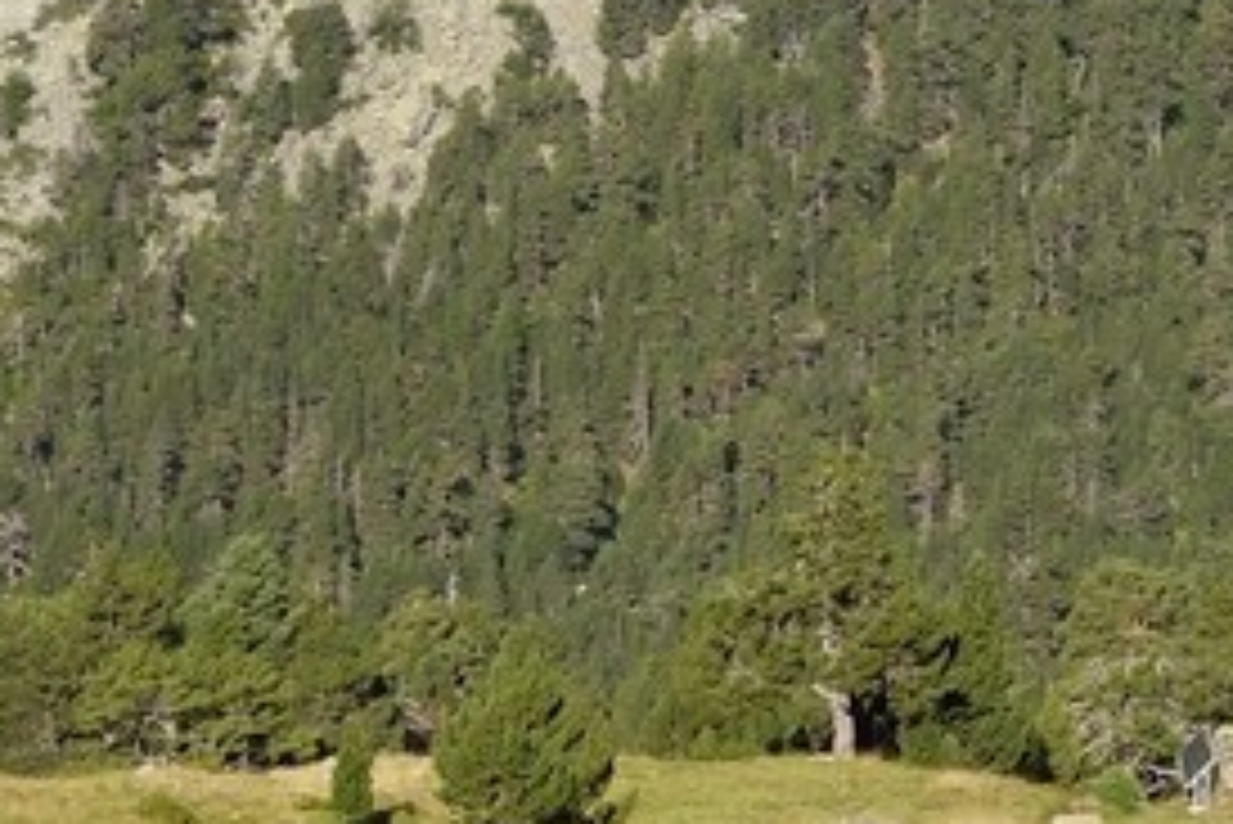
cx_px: 2920
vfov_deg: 6.3
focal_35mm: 210
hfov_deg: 8.9
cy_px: -912
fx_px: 7196
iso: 200
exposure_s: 1/250
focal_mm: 36
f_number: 13
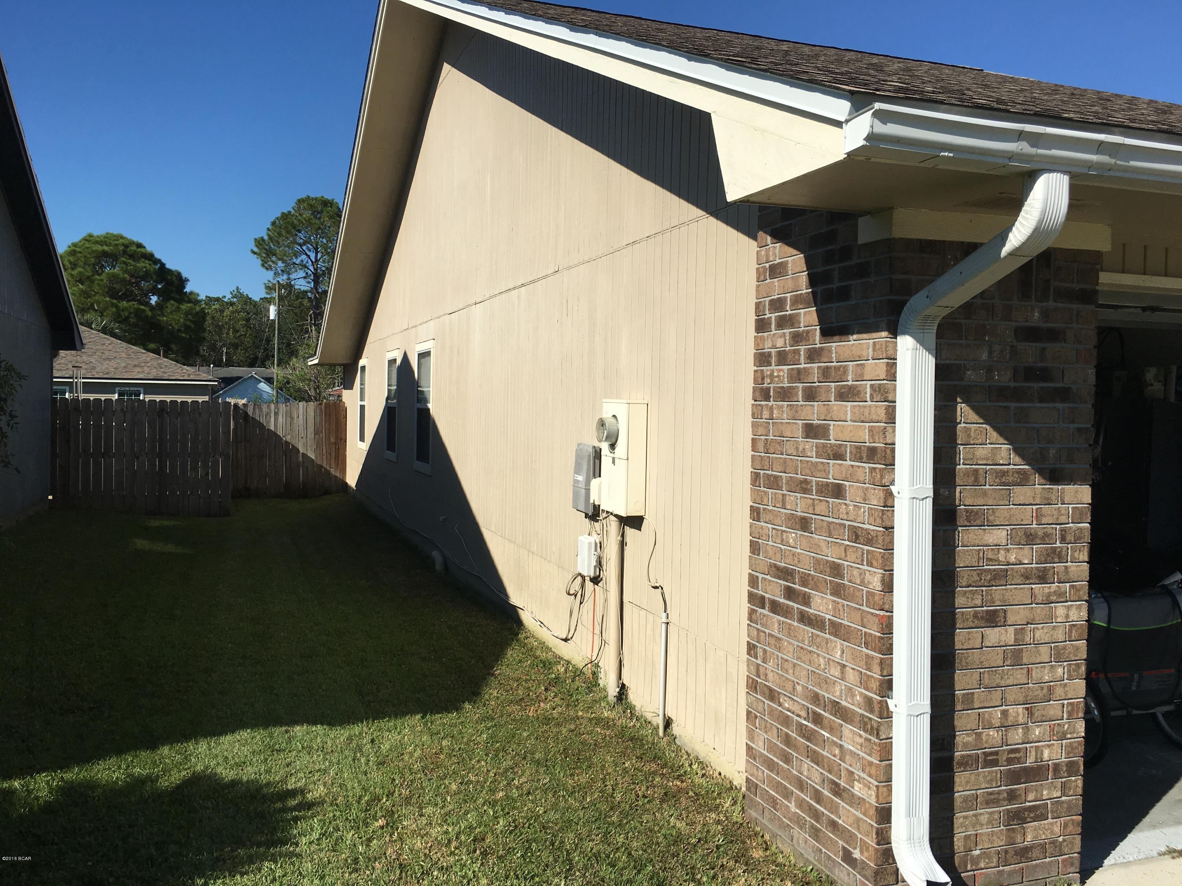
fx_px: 990
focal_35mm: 29
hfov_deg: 61.7
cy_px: 443
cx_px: 591
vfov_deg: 48.2
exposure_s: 1/2849
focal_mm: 4.15
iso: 25
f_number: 2.2
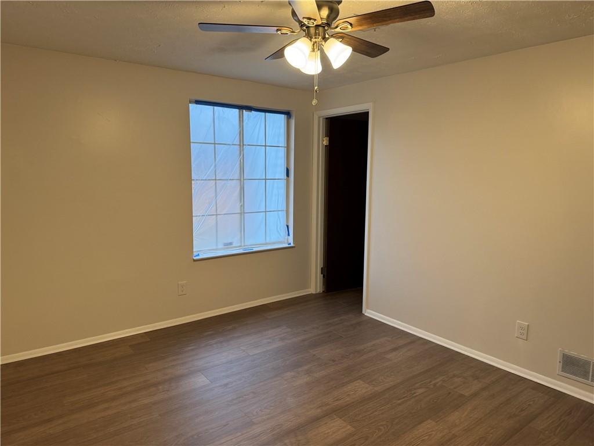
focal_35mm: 24
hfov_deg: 71.6
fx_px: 412
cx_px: 297
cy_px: 223
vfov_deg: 56.8
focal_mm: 6.76
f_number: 1.78
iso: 200
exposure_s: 1/120
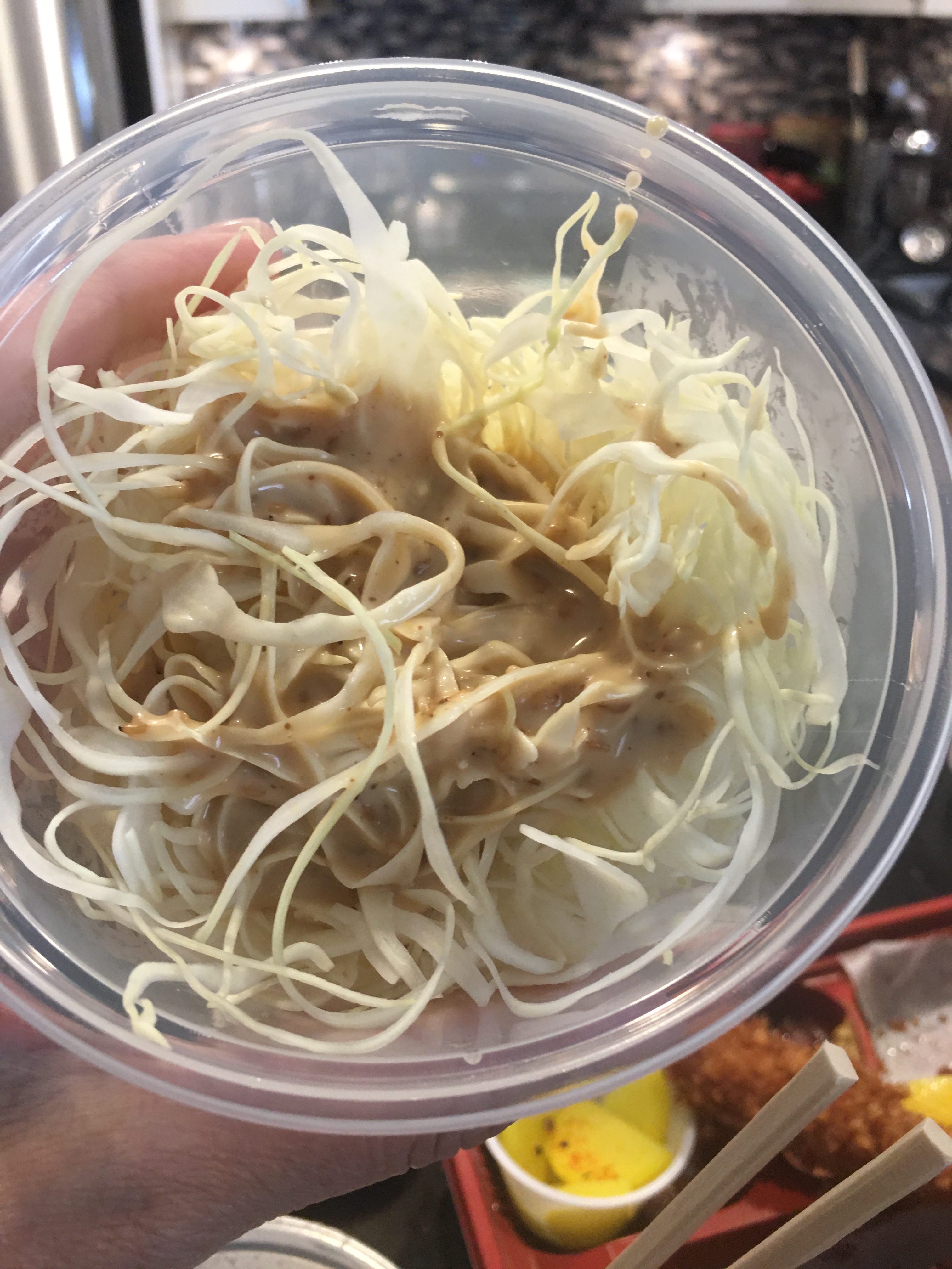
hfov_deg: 48.2
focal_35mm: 29
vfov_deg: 61.7
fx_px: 1063
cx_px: 476
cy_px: 634
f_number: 2.2
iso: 50
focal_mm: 4.15
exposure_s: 1/15
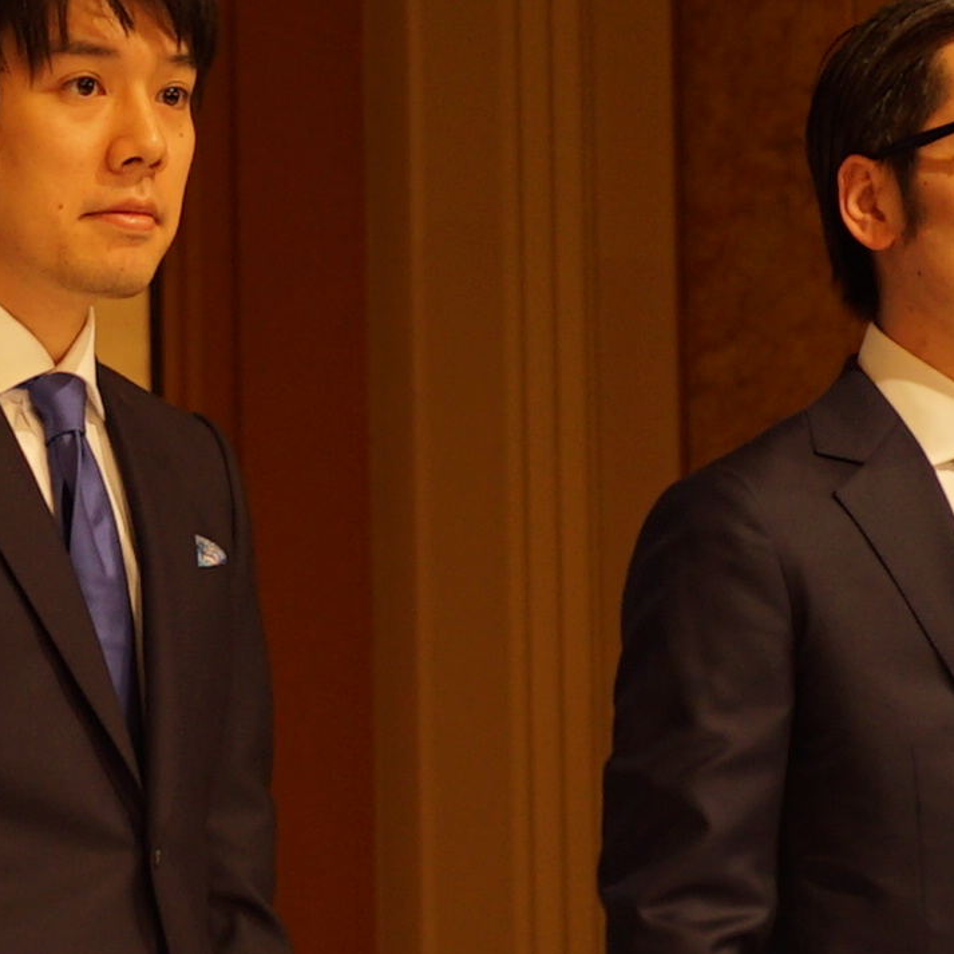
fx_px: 11038
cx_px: -787
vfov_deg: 4.9
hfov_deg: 4.9
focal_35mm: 354
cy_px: 470
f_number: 4
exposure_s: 1/80
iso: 400
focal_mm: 70
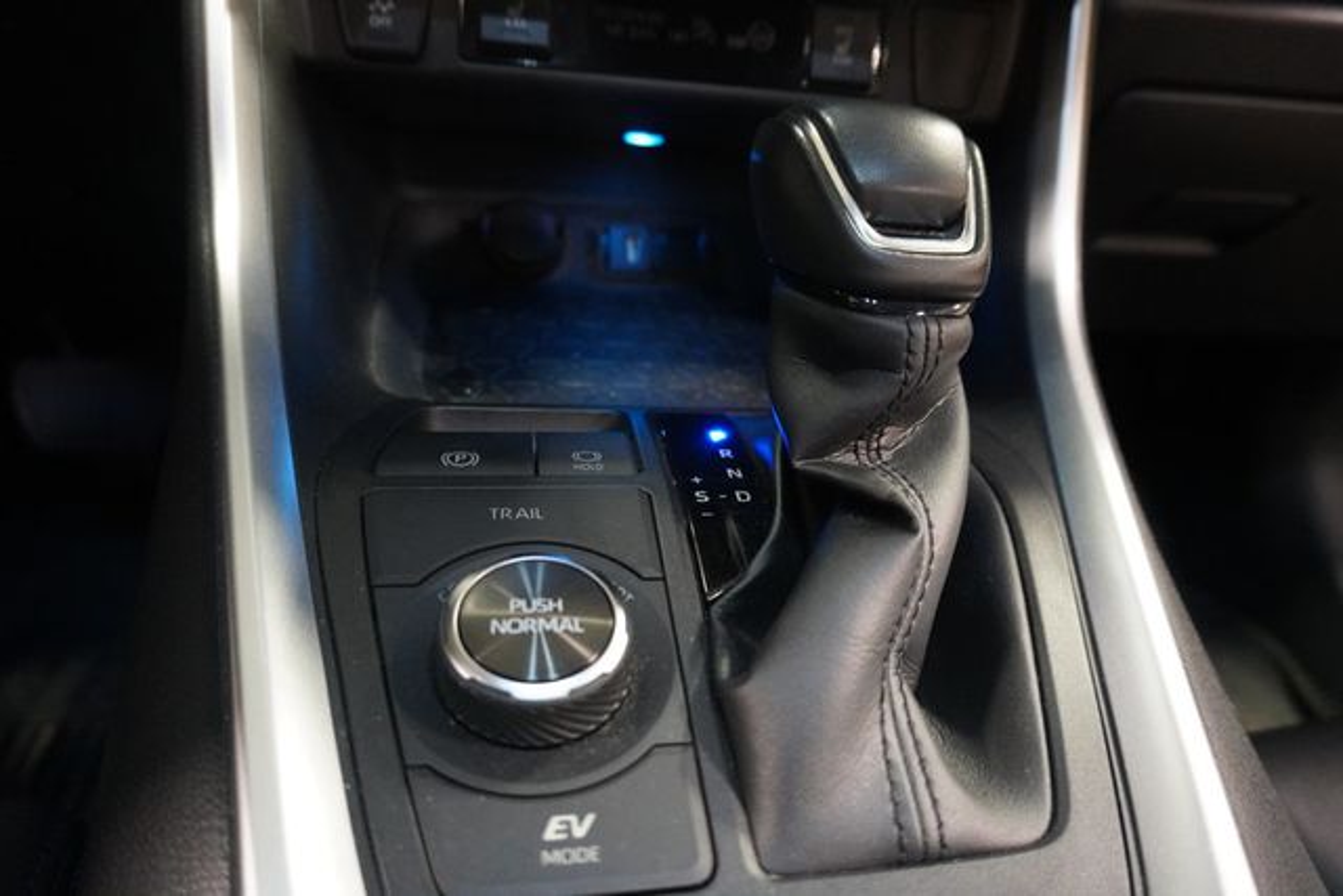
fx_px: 895
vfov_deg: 53.2
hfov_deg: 73.7
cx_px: 672
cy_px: 448
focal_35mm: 24
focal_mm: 16
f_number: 3.5
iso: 6400
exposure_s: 1/50
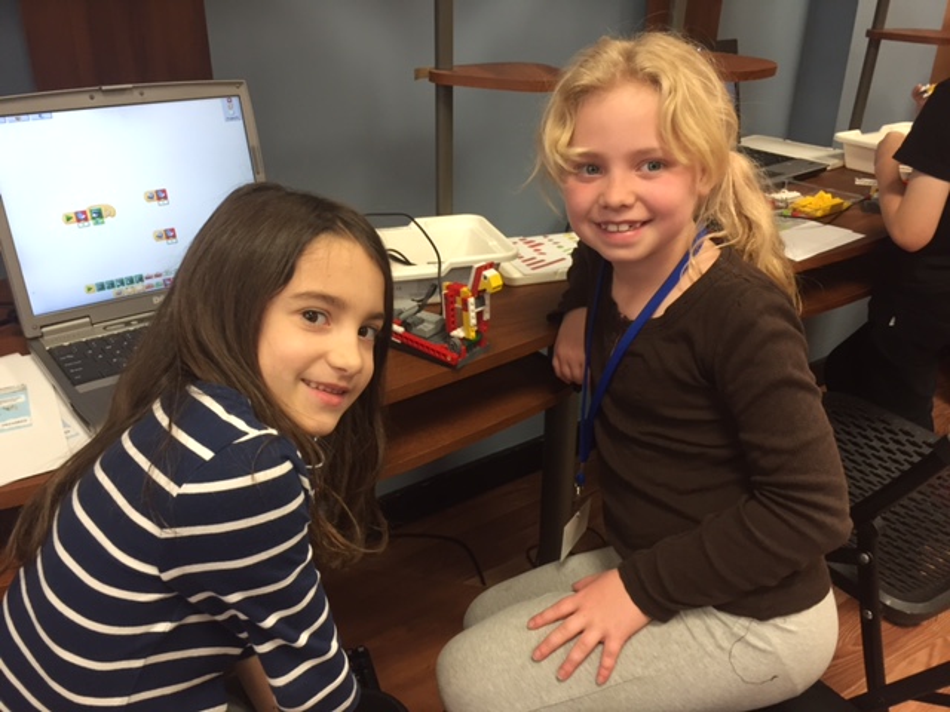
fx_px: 796
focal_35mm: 29
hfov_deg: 61.7
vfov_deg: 48.2
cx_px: 475
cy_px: 356
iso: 80
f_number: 2.2
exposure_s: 1/30
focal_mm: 4.15
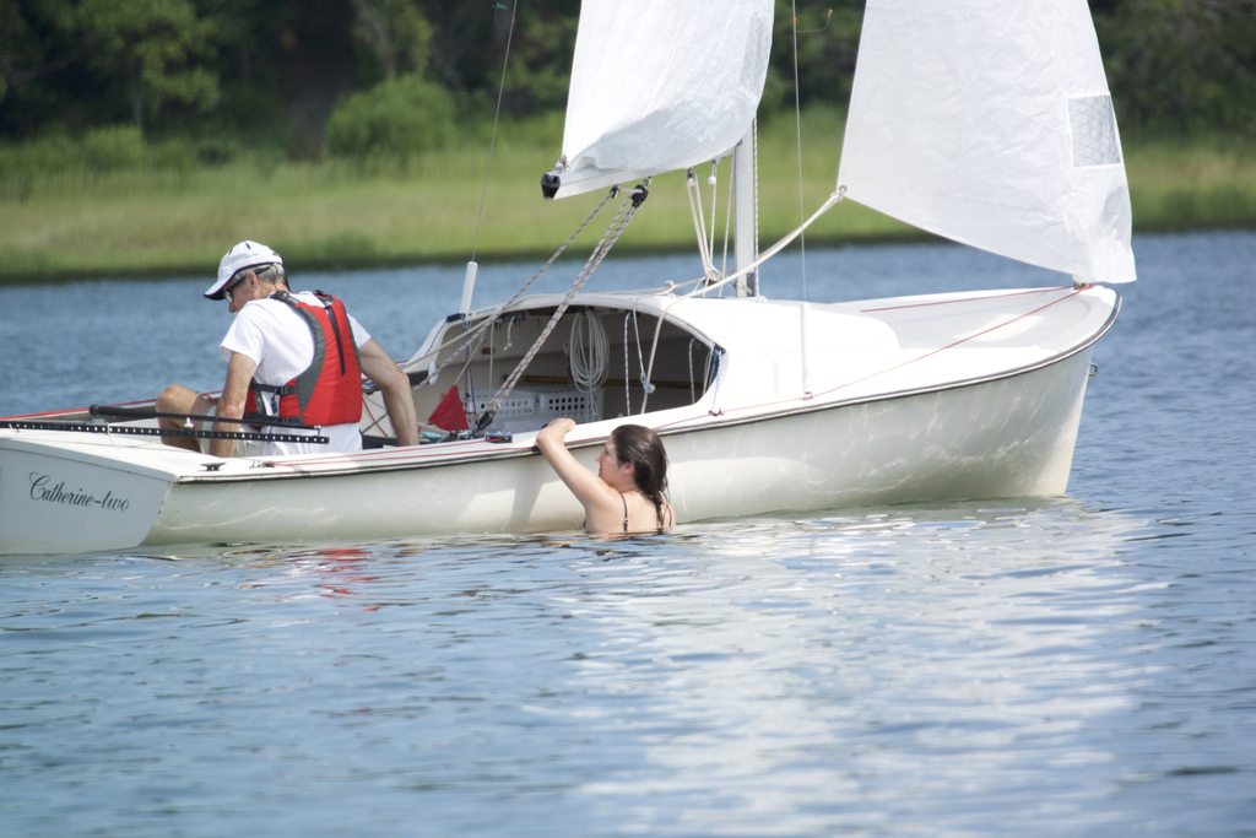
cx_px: 628
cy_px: 419
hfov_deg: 2.5
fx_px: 28262
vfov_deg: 1.7
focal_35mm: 810
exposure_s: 1/500
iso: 180
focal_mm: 300
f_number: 5.6
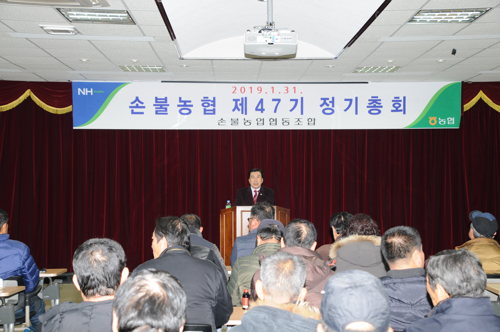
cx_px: 250
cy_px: 166
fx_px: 791
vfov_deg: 23.7
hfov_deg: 35.1
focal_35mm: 57
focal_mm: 38
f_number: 5.6
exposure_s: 1/60
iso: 320
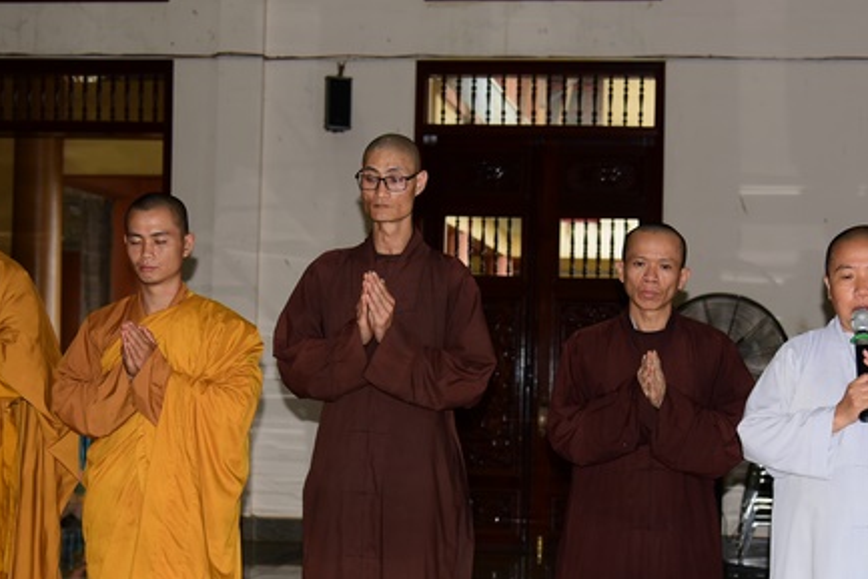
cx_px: 497
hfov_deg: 29.2
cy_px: 429
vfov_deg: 19.6
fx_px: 1664
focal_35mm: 69
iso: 320
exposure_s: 1/60
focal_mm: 46
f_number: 4
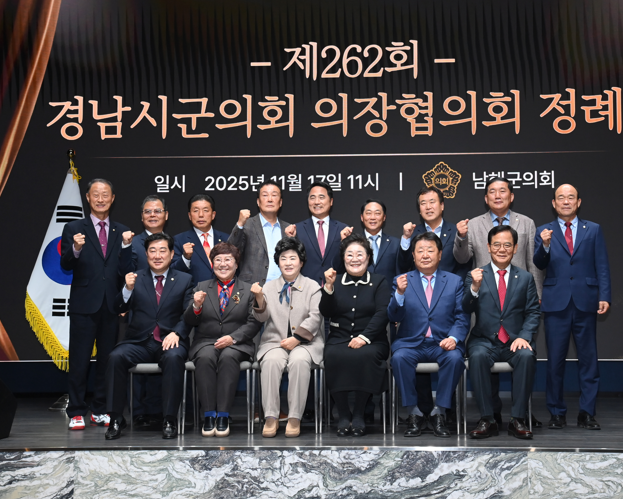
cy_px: 241
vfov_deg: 32.1
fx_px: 867
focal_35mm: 47
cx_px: 356
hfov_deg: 39.5
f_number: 8
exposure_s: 1/250
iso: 2000
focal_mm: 40
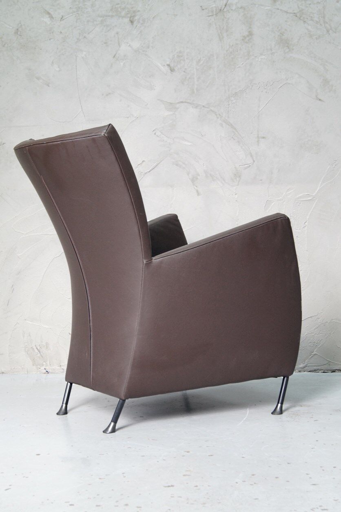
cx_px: 170
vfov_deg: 33.4
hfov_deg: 22.6
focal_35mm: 60
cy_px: 256
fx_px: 853
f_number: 7.1
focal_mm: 40
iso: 400
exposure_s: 1/8
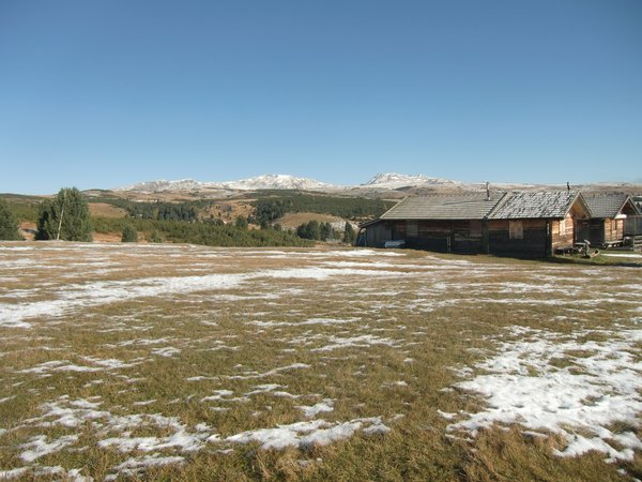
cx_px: 321
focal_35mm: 24
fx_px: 445
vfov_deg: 56.8
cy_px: 241
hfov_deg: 71.6
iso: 64
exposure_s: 1/800
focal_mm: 4.3
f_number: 3.2
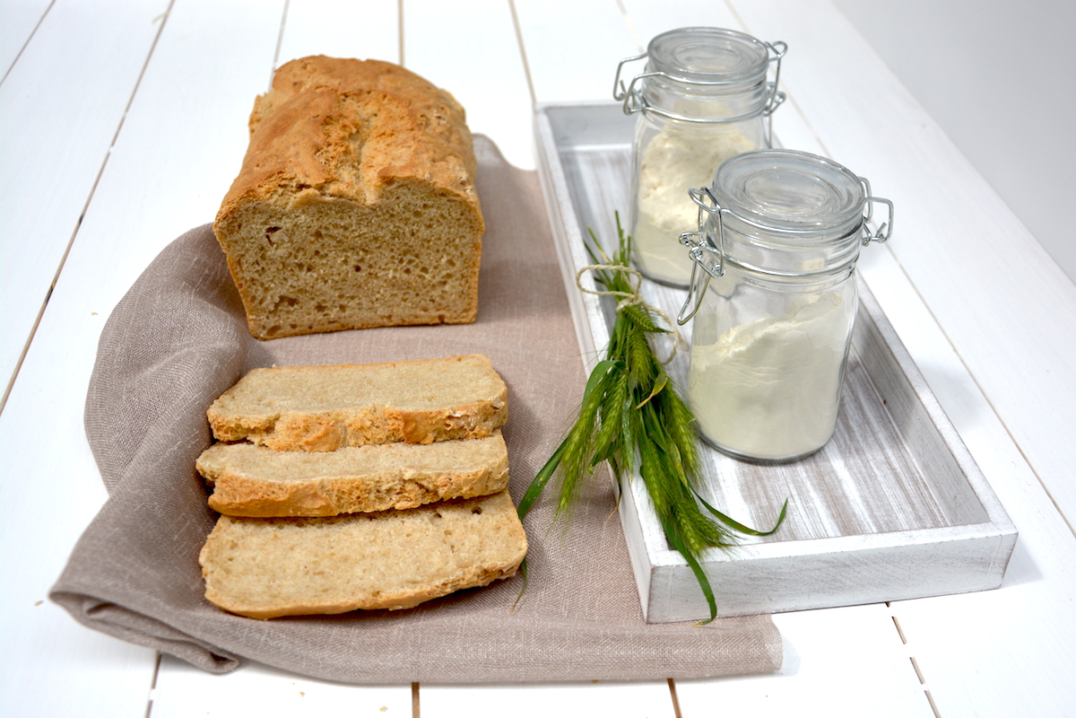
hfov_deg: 53.1
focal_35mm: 36
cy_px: 359
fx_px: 1076
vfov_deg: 36.9
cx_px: 538
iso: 200
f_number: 3.8
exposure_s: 1/1000
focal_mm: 24
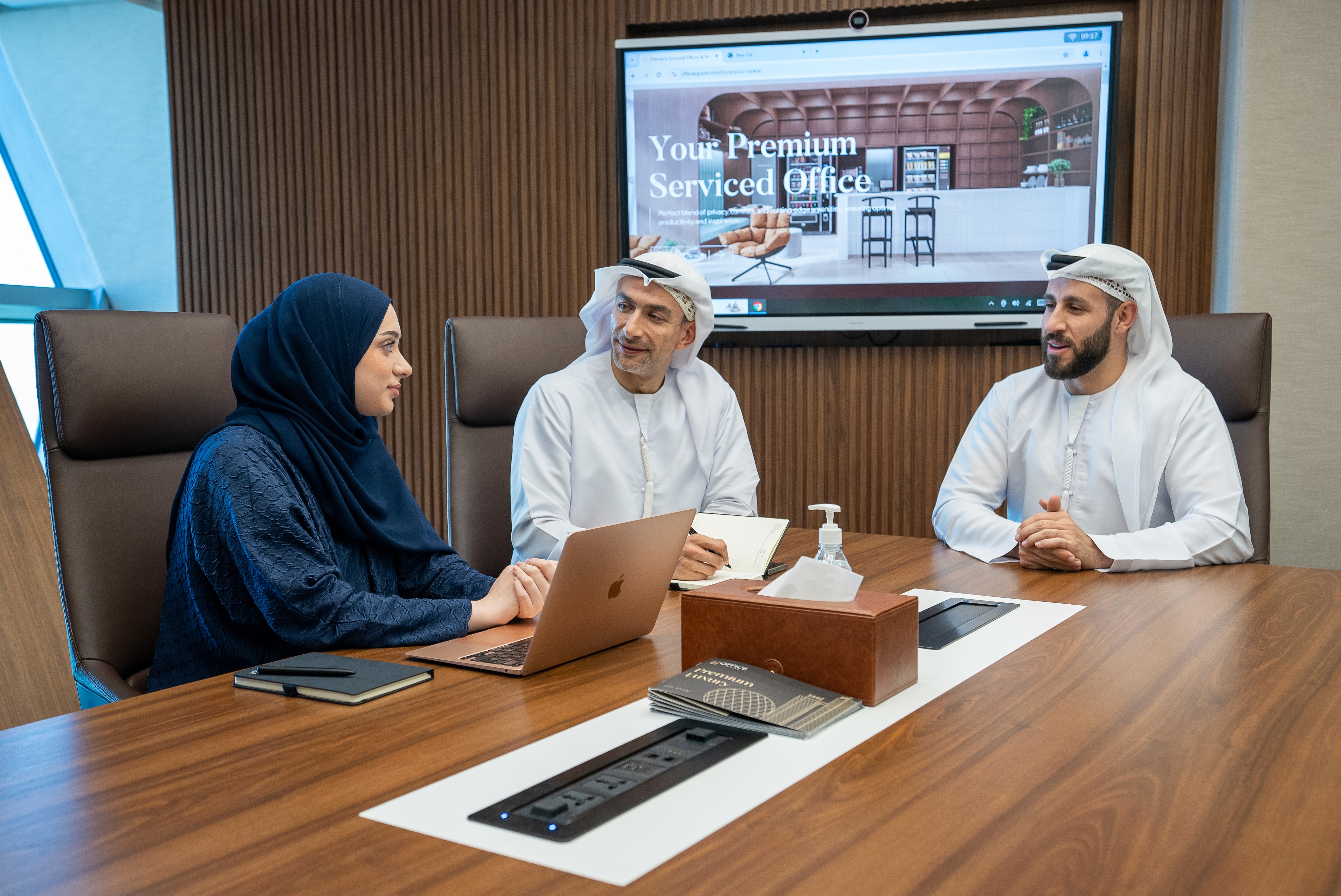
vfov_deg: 37.9
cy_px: 448
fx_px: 1304
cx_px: 670
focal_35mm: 35
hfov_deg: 54.4
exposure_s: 1/50
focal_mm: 35
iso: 640
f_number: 4
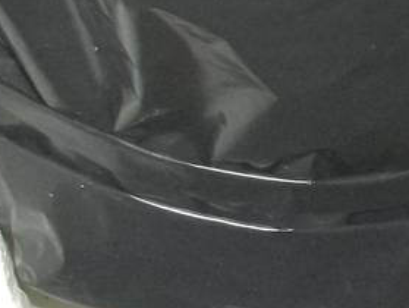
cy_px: 286
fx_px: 2236
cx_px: 987
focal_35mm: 189
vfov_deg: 7.8
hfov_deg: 9.3
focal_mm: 5.9
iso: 160
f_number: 3.3
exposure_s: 1/30
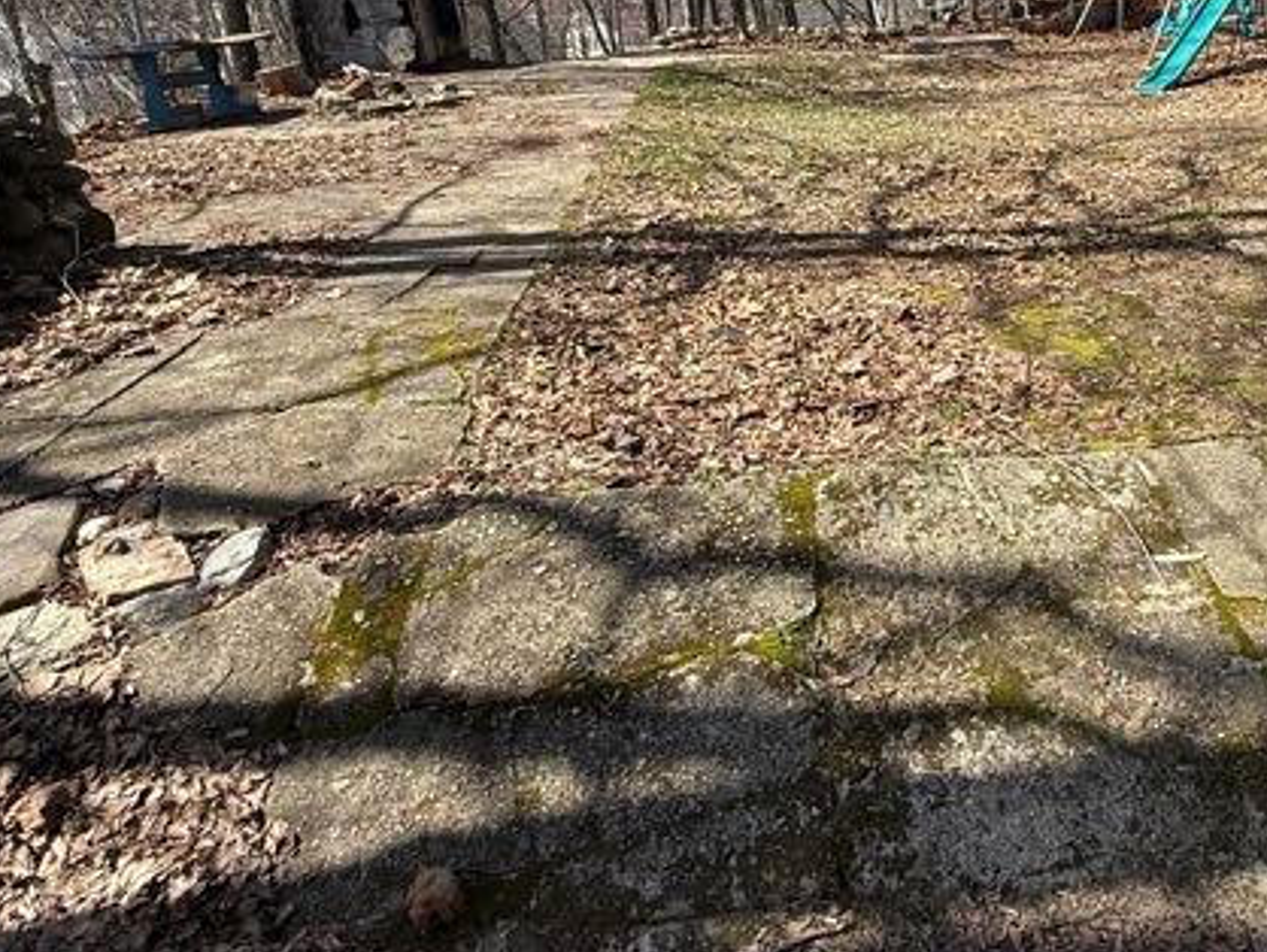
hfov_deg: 61.2
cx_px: 888
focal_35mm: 28
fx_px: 1025
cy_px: 211
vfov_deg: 47.5
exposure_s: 1/1189
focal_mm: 2.22
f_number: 2.2
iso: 50
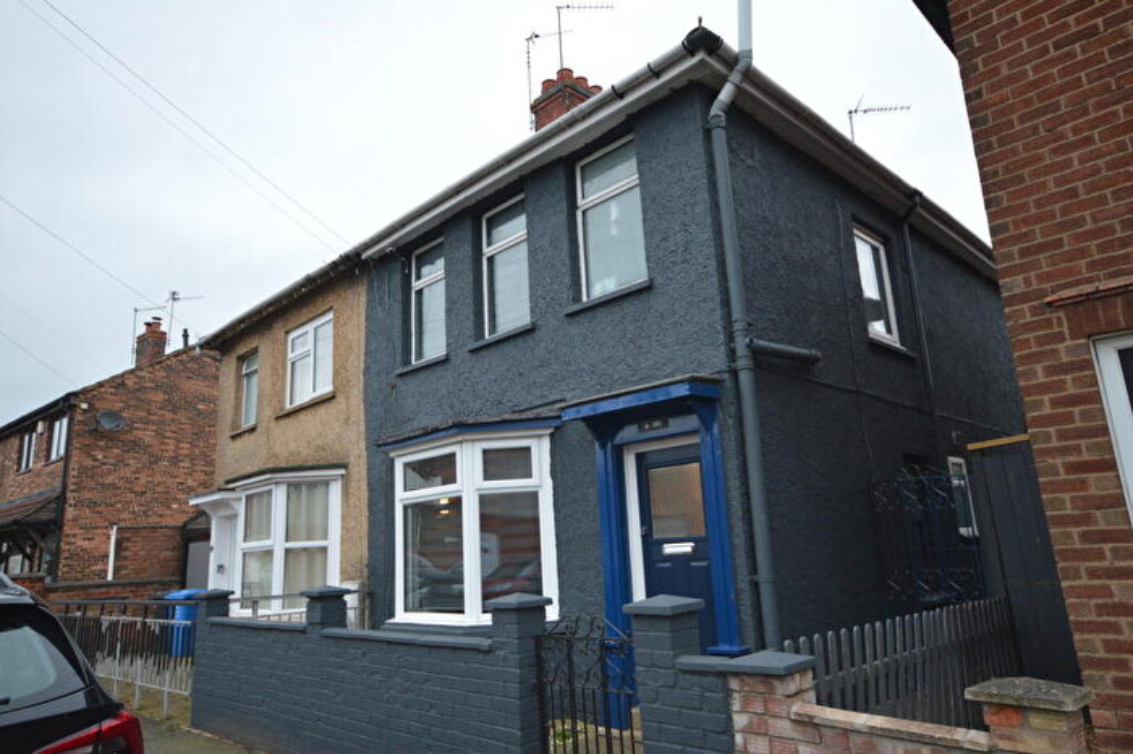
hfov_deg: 77.3
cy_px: 377
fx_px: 708
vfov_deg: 56.1
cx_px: 566
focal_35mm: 22
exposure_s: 1/125
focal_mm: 15
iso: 320
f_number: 5.6
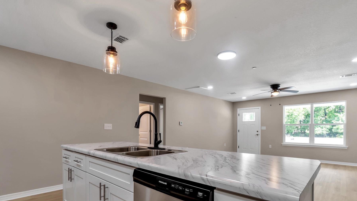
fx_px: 170
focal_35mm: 18
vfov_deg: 59.5
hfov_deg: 92.6
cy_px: 135
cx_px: 185
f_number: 9
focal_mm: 10
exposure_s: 1/15
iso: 100
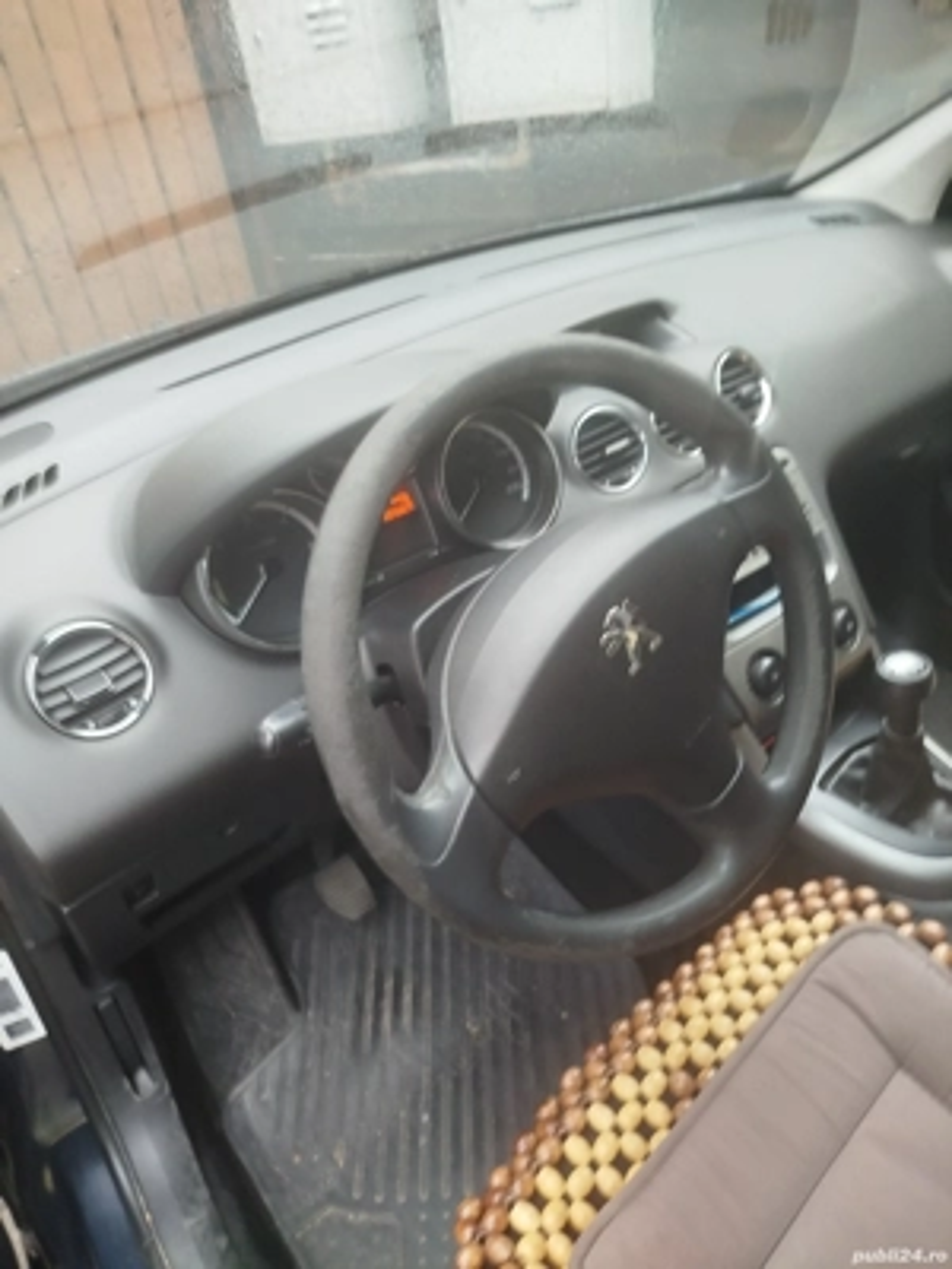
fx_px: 880
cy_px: 634
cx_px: 476
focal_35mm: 24
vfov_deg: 71.6
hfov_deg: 56.8
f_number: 1.7
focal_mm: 5.31
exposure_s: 1/33
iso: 200
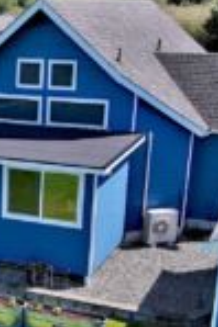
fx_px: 710
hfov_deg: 16.6
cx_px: -53
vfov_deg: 25.8
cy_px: 236
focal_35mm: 78
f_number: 2.8
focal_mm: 10.57
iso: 100
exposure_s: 1/814
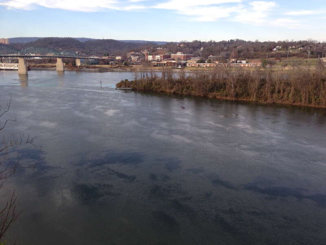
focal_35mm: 33
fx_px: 311
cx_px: 163
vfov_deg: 42.9
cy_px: 122
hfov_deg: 55.4
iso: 50
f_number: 2.4
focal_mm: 4.13
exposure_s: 1/427
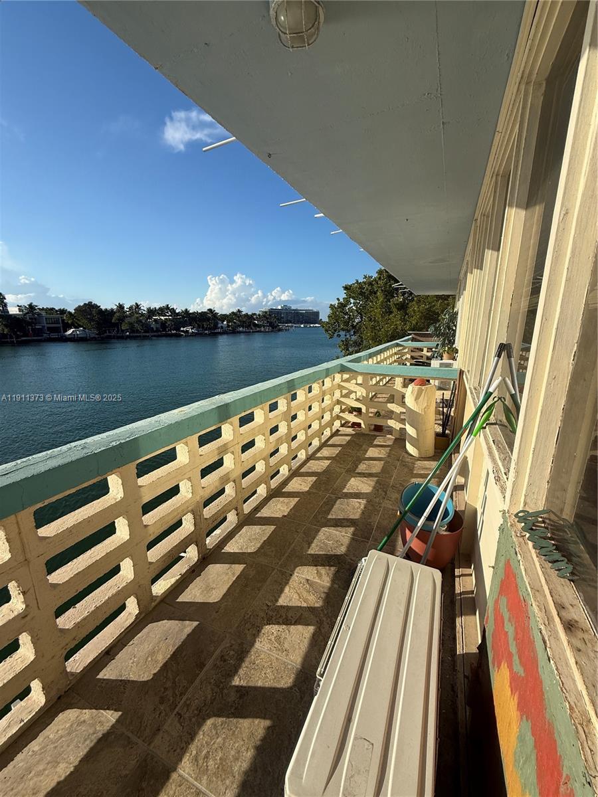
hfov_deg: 85.7
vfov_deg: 102.1
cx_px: 299
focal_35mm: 14
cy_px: 398
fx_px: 322
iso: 50
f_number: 2.2
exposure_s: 1/2717
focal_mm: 2.22
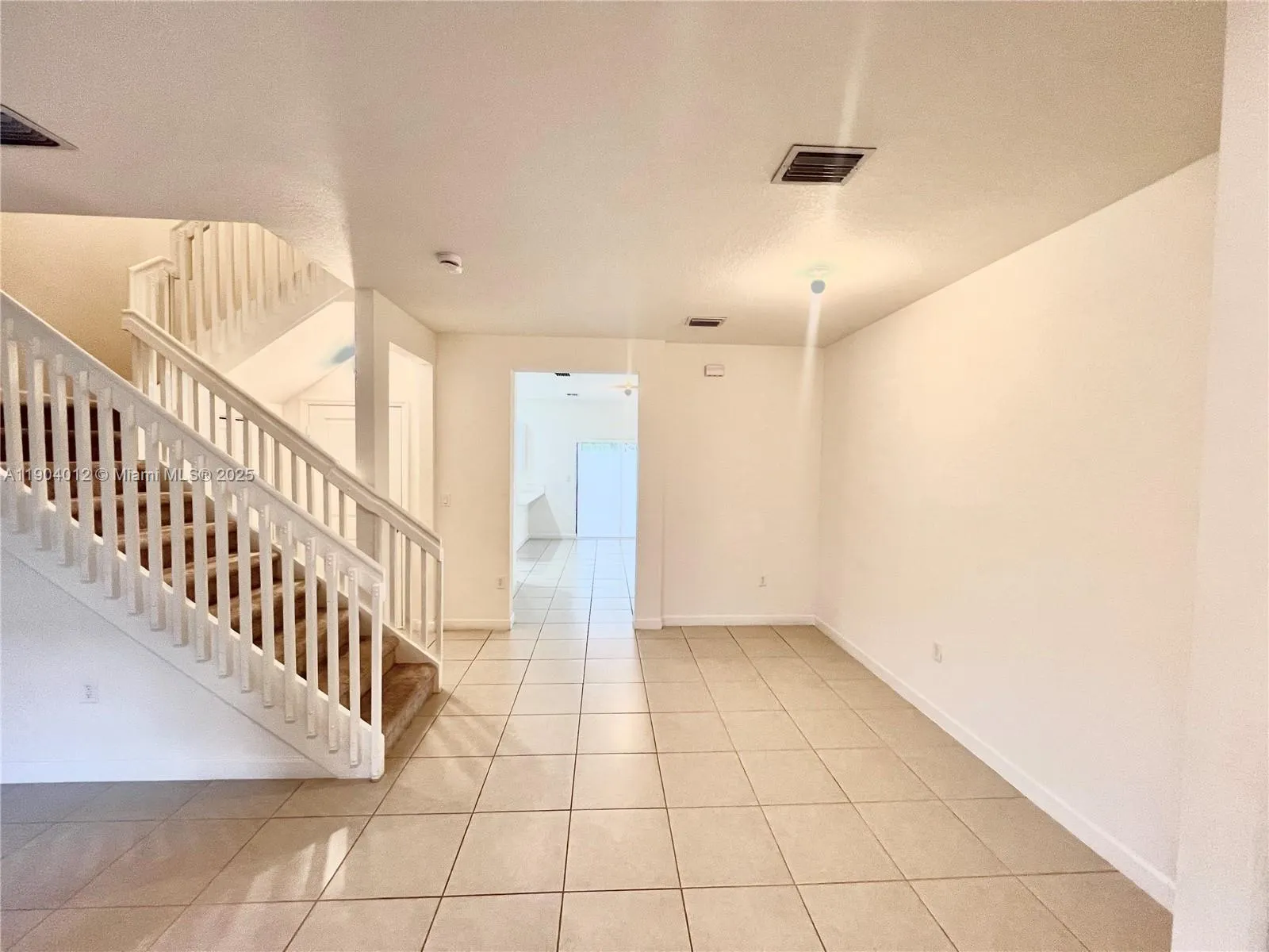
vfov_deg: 89.9
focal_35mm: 13
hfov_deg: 106.2
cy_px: 476
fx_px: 477
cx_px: 634
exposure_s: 1/60
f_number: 1.8
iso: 200
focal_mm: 1.57
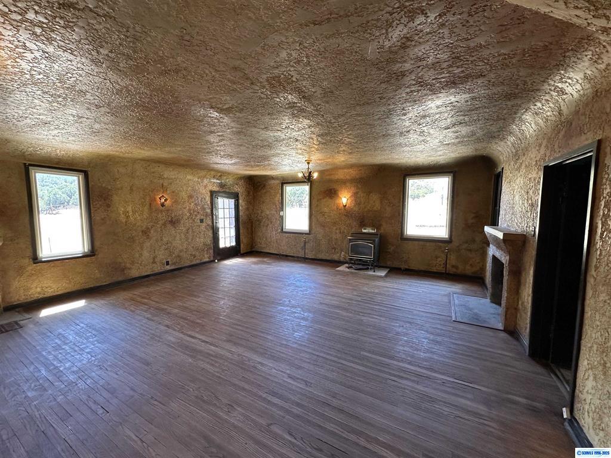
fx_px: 247
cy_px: 229
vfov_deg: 85.7
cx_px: 306
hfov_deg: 102.1
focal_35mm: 14
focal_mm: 2.22
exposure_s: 1/60
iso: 160
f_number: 2.2
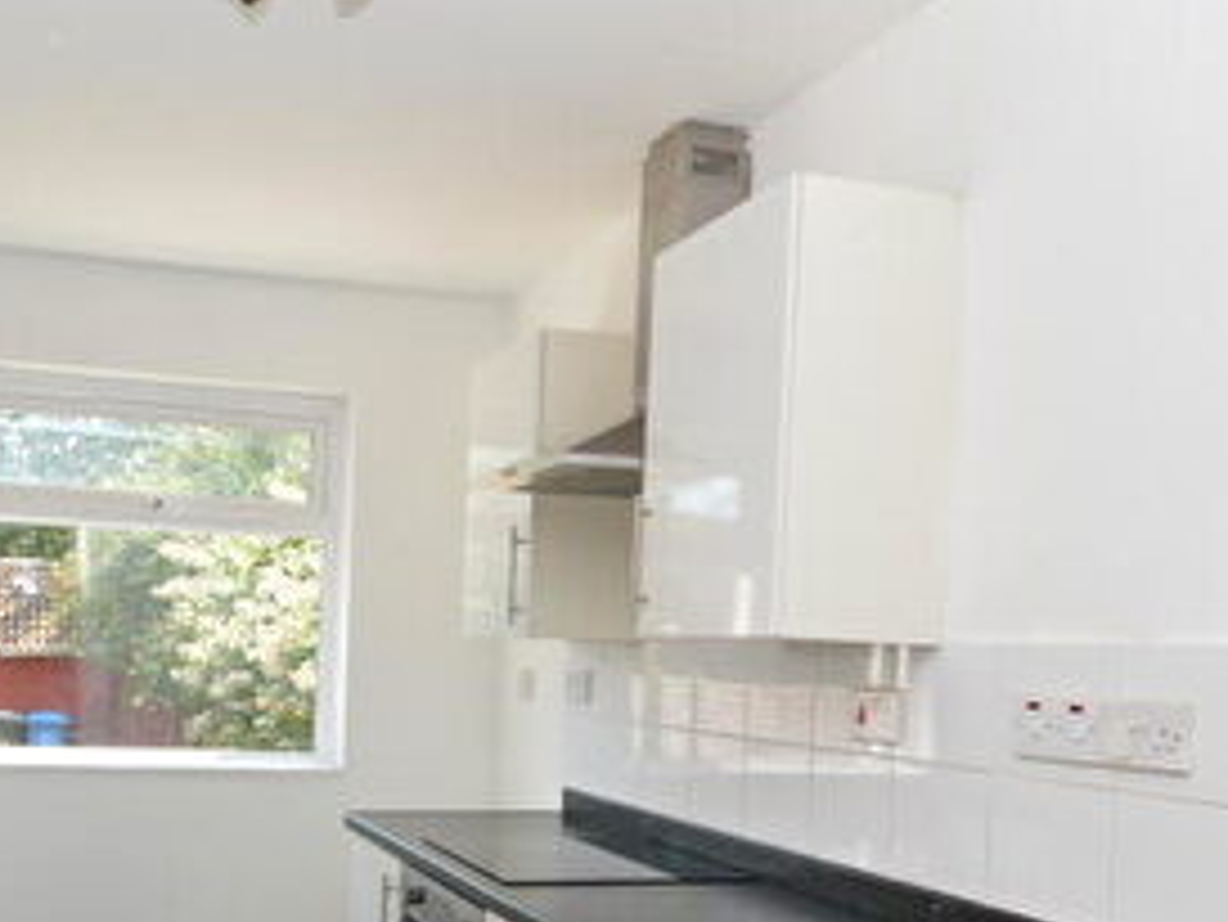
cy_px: 643
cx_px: 436
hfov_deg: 49.5
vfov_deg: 38.1
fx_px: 1313
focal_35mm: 37
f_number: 5.6
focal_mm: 10
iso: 360
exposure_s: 1/125
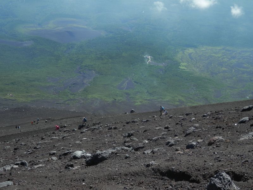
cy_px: 95
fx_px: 585
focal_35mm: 80
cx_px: 126
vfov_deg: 18.4
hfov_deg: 24.4
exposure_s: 1/400
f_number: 4.6
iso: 80
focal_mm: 14.4
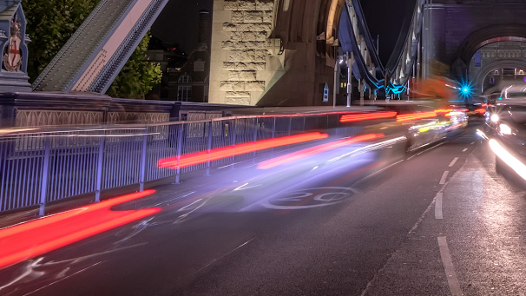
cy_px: -100
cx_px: 503
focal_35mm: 75
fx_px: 1046
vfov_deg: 15.3
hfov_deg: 26.9
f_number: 16
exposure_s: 3
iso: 400
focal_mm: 20.9
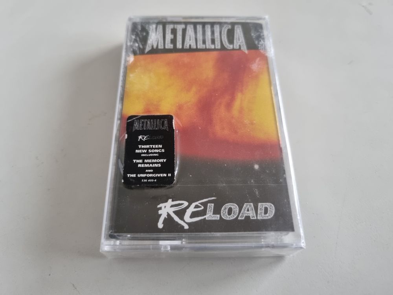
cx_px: 196
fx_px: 295
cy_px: 148
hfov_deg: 67.3
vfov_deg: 53.1
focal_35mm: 26
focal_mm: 5.4
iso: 500
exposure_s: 1/50
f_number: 1.8
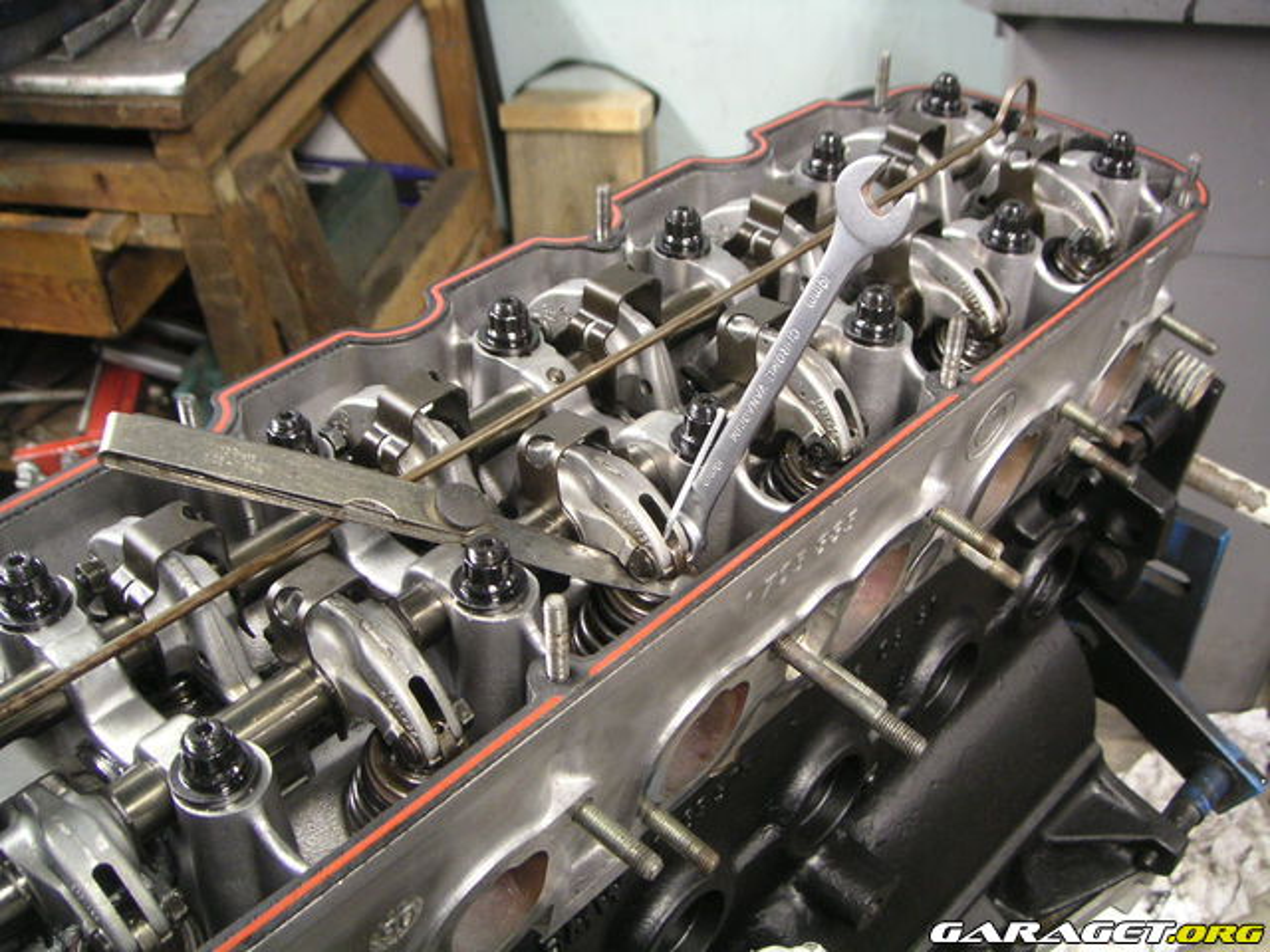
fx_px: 1394
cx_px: 635
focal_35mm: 38
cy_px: 476
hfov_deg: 49.0
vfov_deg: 37.7
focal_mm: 6
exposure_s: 1/4
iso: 100
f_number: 2.8
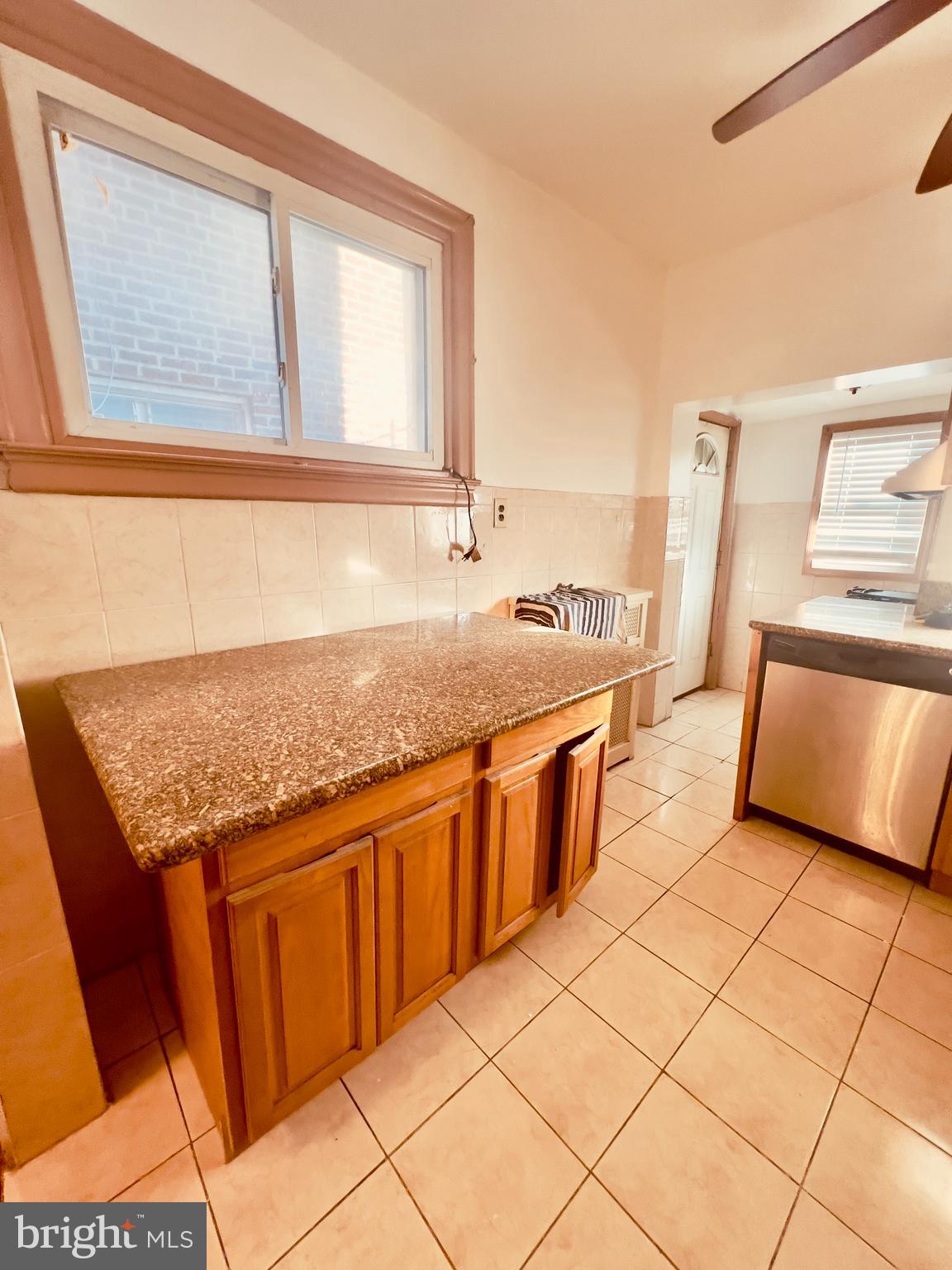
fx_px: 477
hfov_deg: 89.9
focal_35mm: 13
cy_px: 635
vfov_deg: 106.2
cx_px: 476
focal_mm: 1.57
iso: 160
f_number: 1.8
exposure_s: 1/60
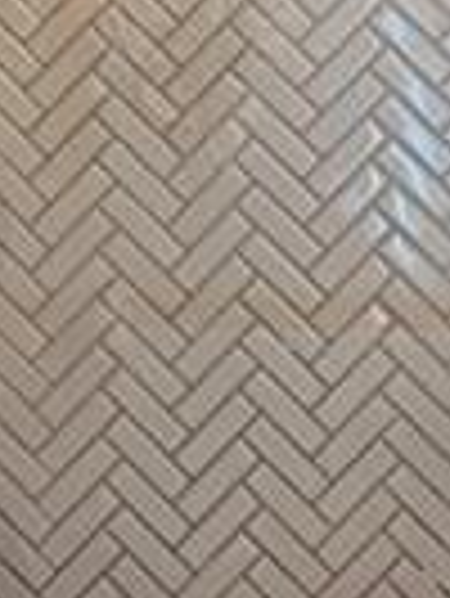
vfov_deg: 12.4
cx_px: -302
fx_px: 2596
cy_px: -364
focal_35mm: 150
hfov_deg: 9.5
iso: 160
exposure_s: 1/58
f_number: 1.5
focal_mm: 5.7
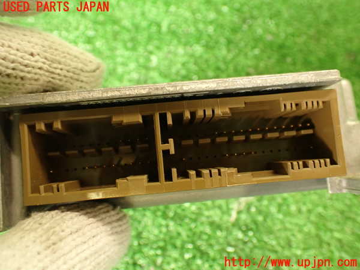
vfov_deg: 44.2
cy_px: 135
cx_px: 180
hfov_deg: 56.8
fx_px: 333
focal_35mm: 32
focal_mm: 5.79
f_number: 2.4
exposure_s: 1/30
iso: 320
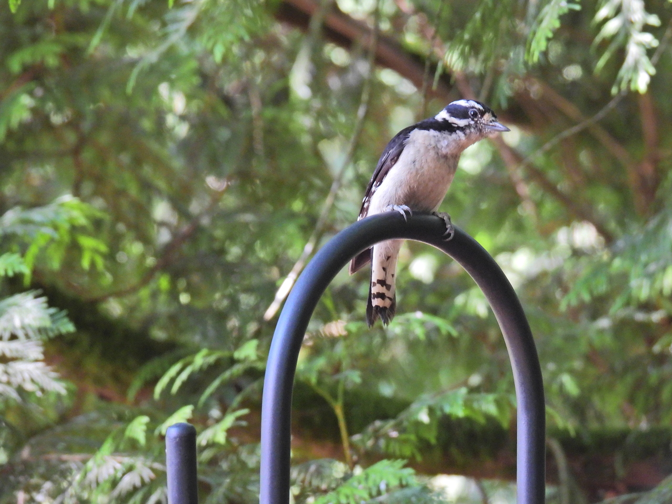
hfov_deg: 5.0
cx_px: 336
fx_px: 7765
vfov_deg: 3.7
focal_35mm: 400
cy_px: 252
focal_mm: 71.4
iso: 500
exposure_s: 1/60
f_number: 5
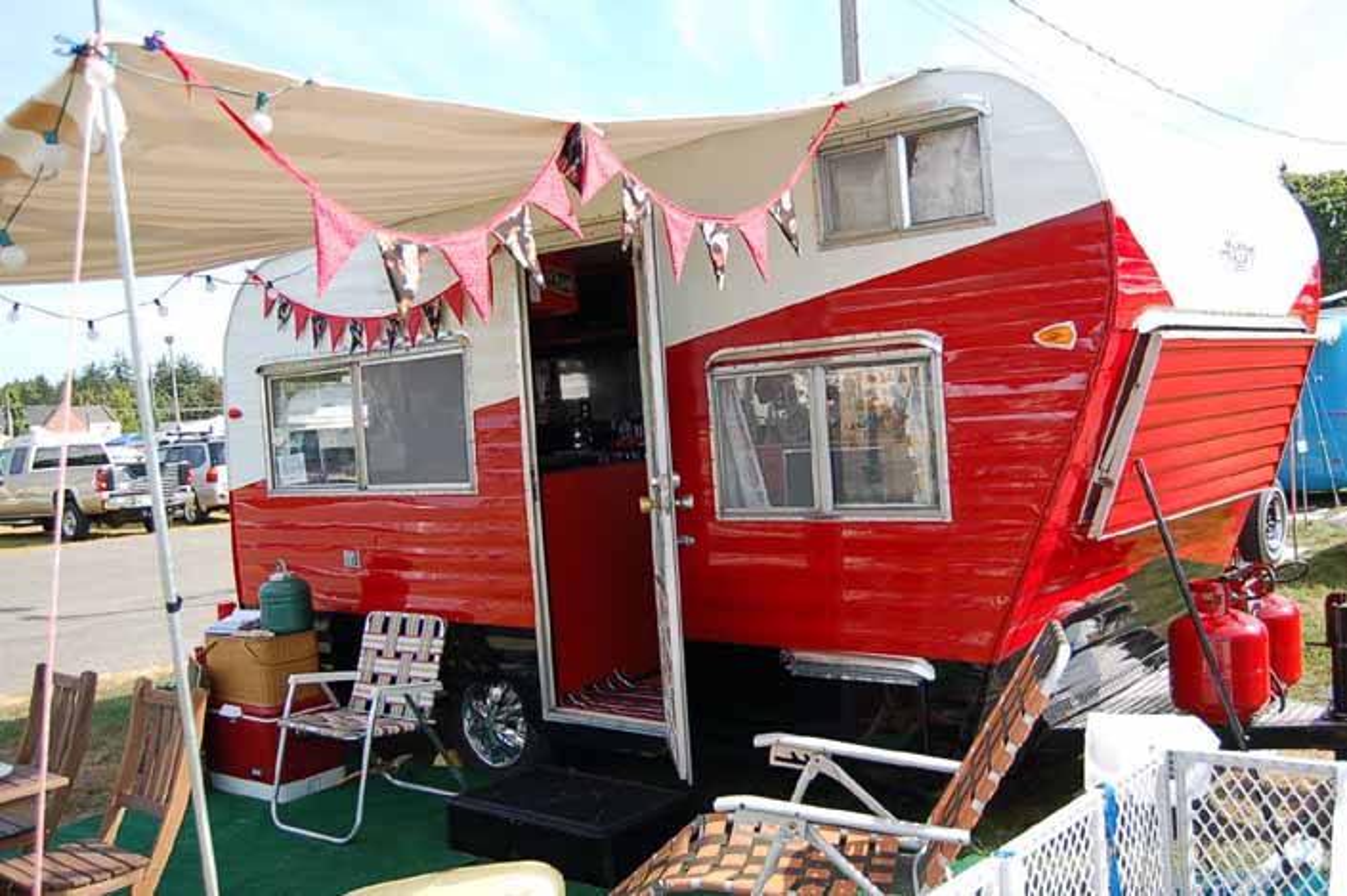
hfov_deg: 55.1
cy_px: 448
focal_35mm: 34
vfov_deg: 38.3
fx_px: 1290
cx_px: 674
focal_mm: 23
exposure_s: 1/640
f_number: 3.8
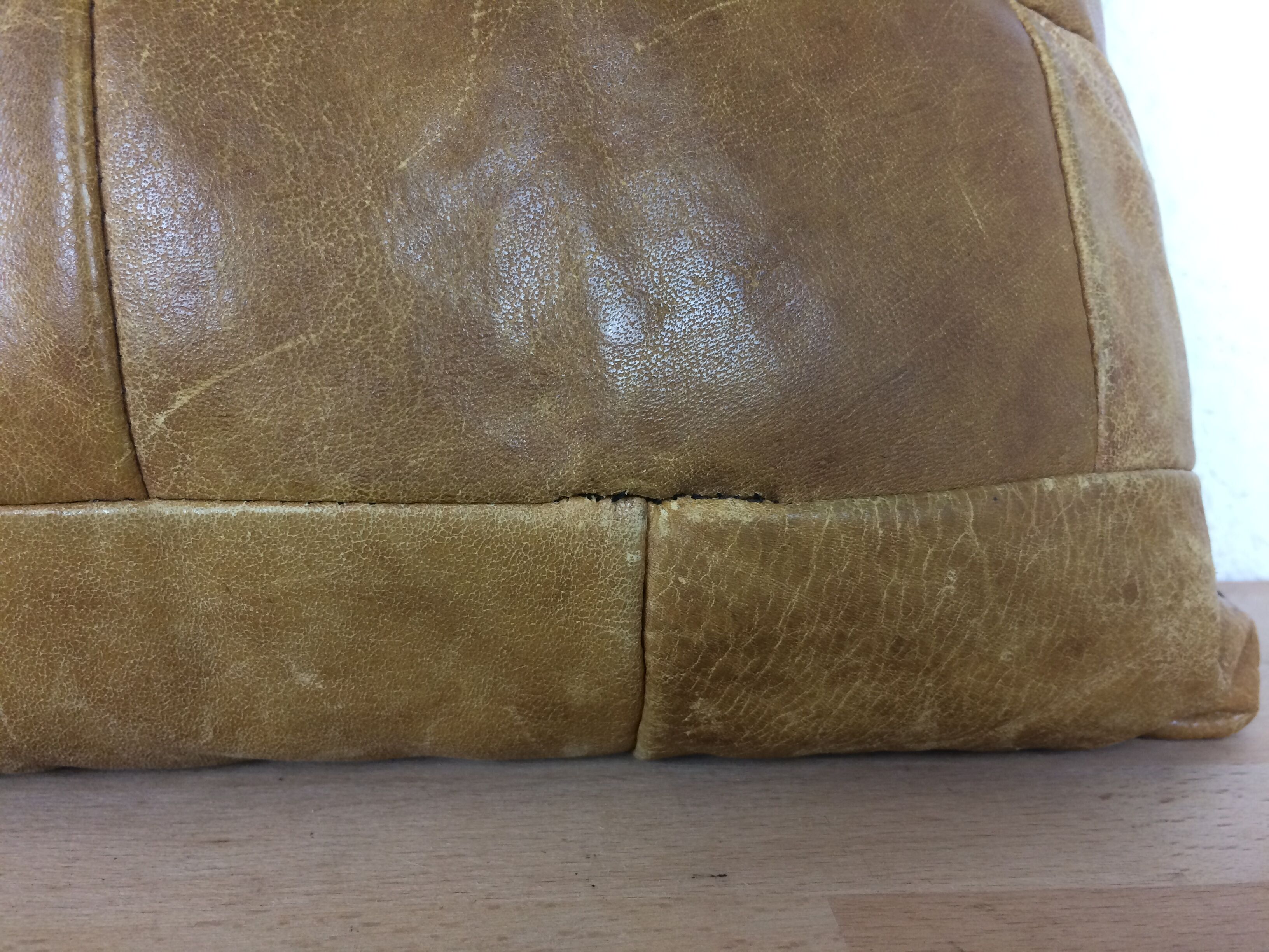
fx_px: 1063
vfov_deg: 48.2
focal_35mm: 29
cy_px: 476
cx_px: 634
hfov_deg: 61.7
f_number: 2.2
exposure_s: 1/33
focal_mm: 4.15
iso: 64
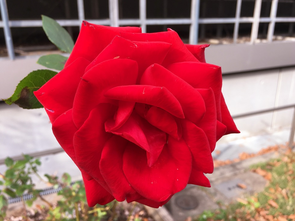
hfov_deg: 59.9
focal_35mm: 30
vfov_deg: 46.8
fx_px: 256
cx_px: 151
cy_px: 108
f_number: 2.2
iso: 25
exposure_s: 1/158
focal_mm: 4.15
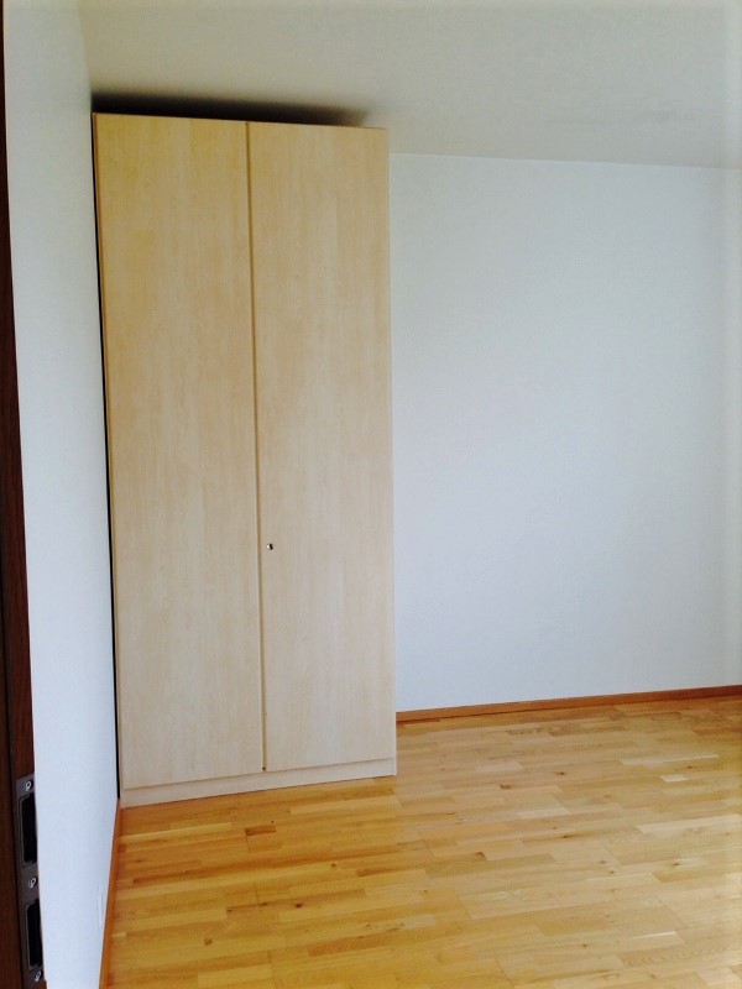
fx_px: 943
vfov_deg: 55.4
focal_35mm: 33
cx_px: 371
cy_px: 494
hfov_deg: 42.9
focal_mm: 4.12
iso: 50
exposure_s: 1/152
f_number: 2.4
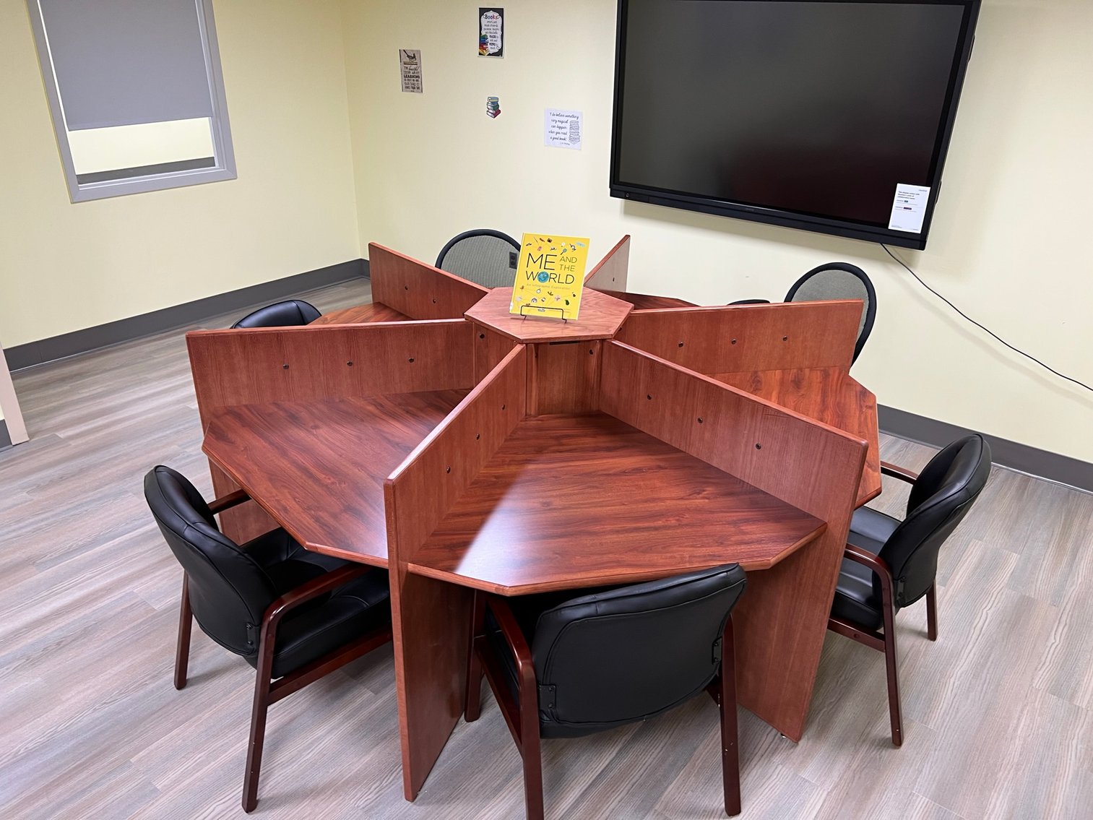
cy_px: 410
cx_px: 546
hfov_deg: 67.3
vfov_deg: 53.1
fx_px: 821
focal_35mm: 26
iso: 100
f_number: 1.5
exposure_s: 1/60
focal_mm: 5.7
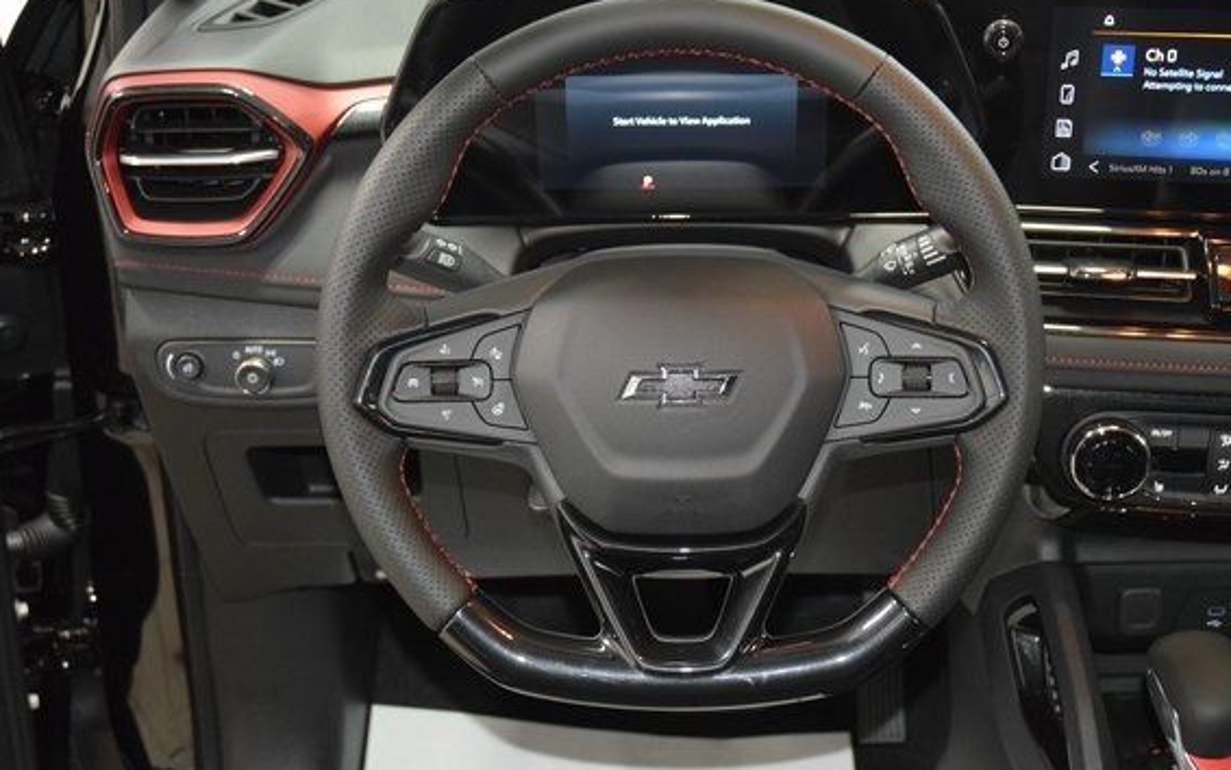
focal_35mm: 54
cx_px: 676
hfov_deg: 37.8
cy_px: 367
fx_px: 1798
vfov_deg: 24.2
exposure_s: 1/50
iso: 3200
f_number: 4
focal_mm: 31
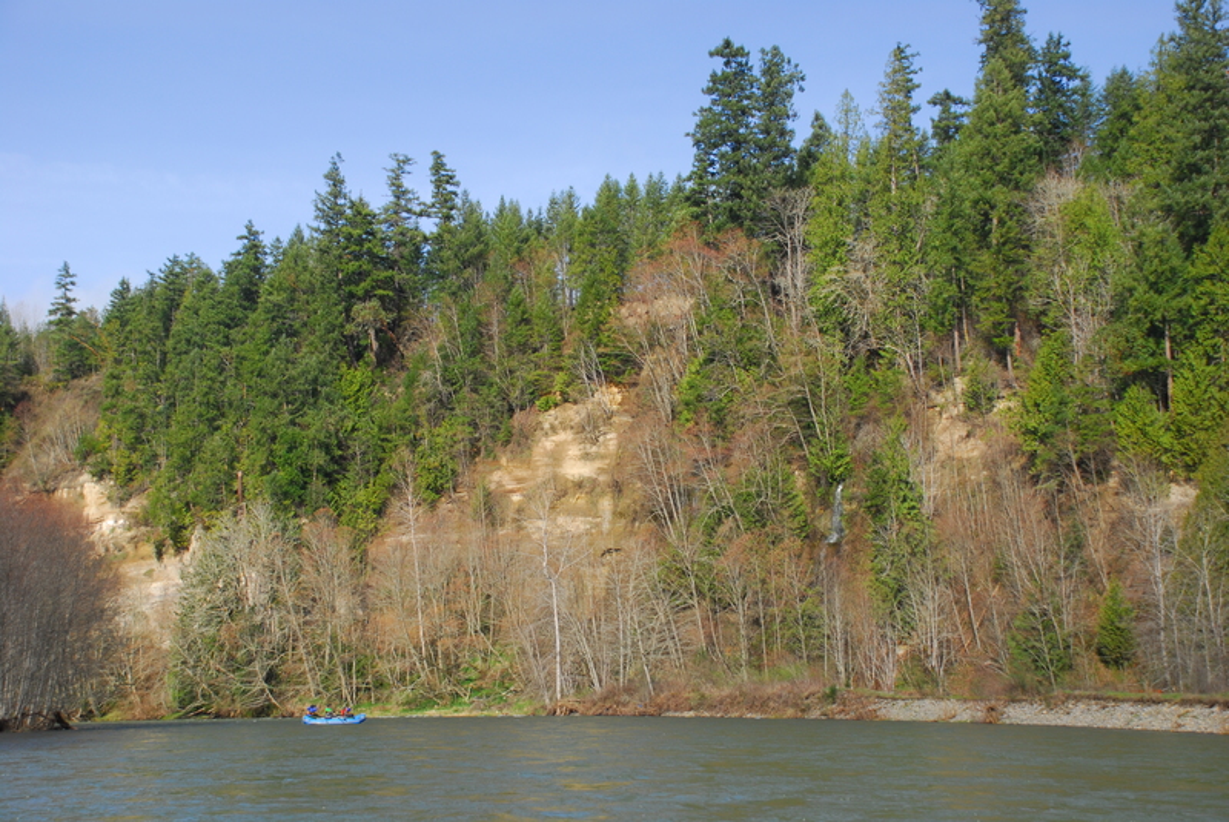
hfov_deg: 37.8
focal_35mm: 52
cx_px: 614
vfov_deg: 25.8
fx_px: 1794
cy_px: 411
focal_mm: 35
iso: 200
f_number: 5
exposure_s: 1/640
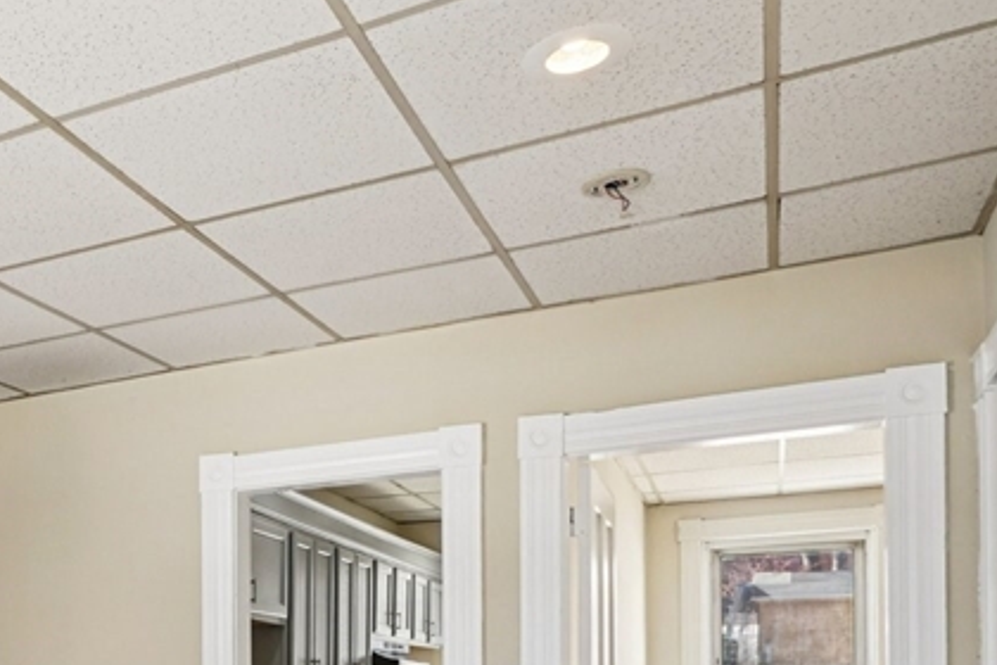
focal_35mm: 39
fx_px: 1080
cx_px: 52
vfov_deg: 30.6
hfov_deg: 43.9
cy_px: 730
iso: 640
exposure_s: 1/30
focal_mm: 16
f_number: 8
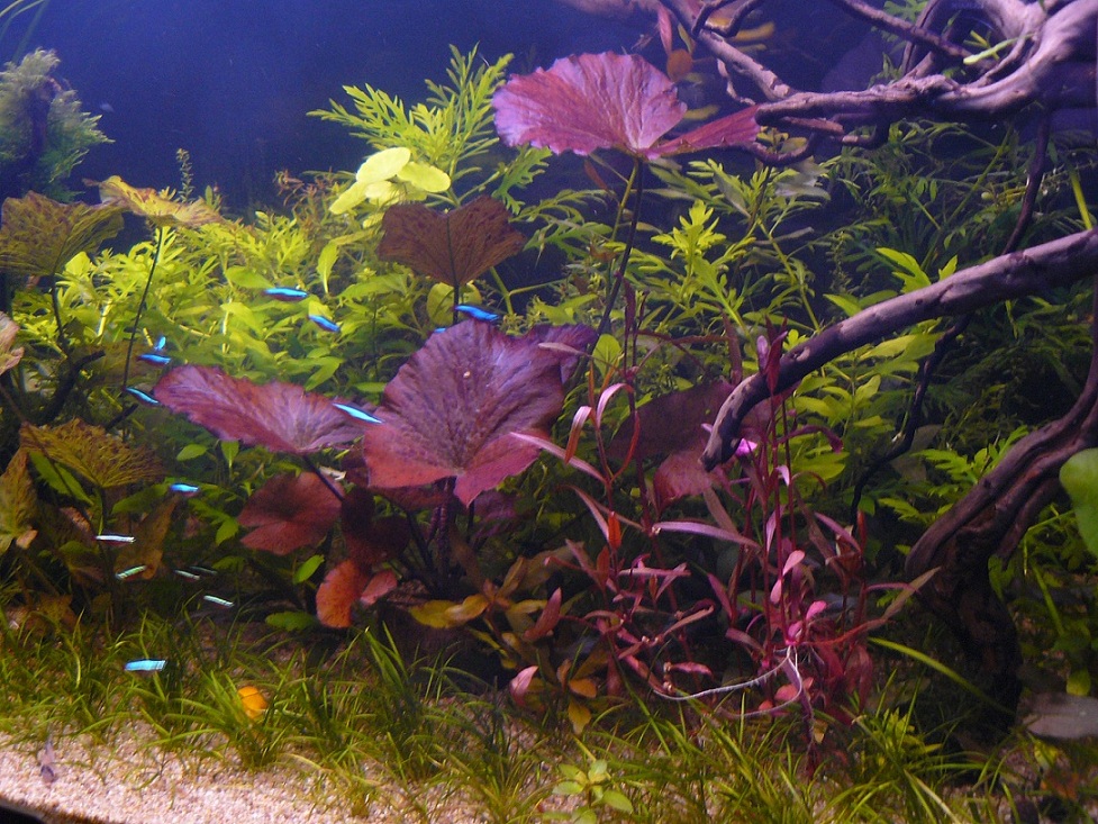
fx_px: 1142
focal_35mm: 36
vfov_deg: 39.7
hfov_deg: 51.3
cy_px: 412
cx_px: 549
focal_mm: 6
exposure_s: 1/10
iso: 200
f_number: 2.8
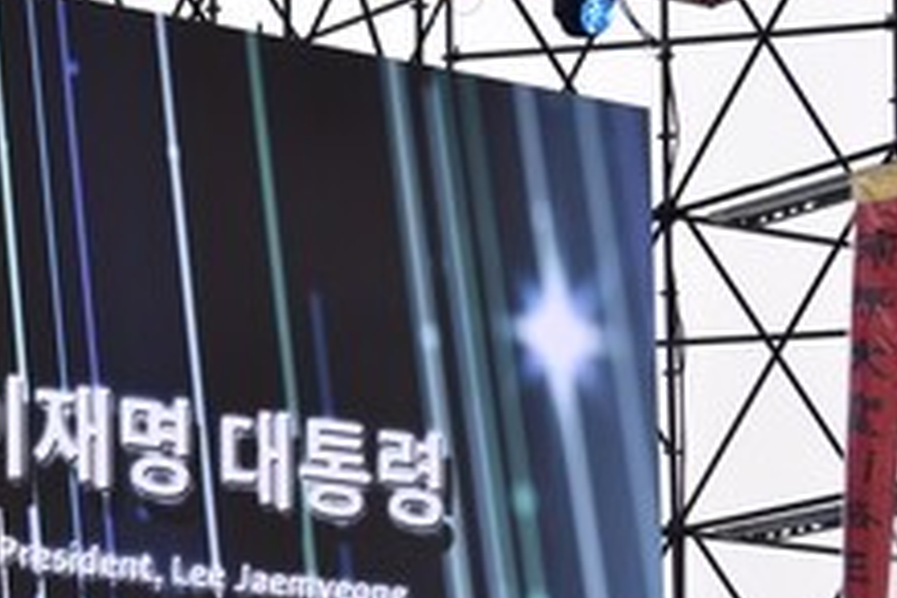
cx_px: -33
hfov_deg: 11.9
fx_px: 4236
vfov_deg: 8.0
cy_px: 629
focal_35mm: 170
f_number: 8
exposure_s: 1/250
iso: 400
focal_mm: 62
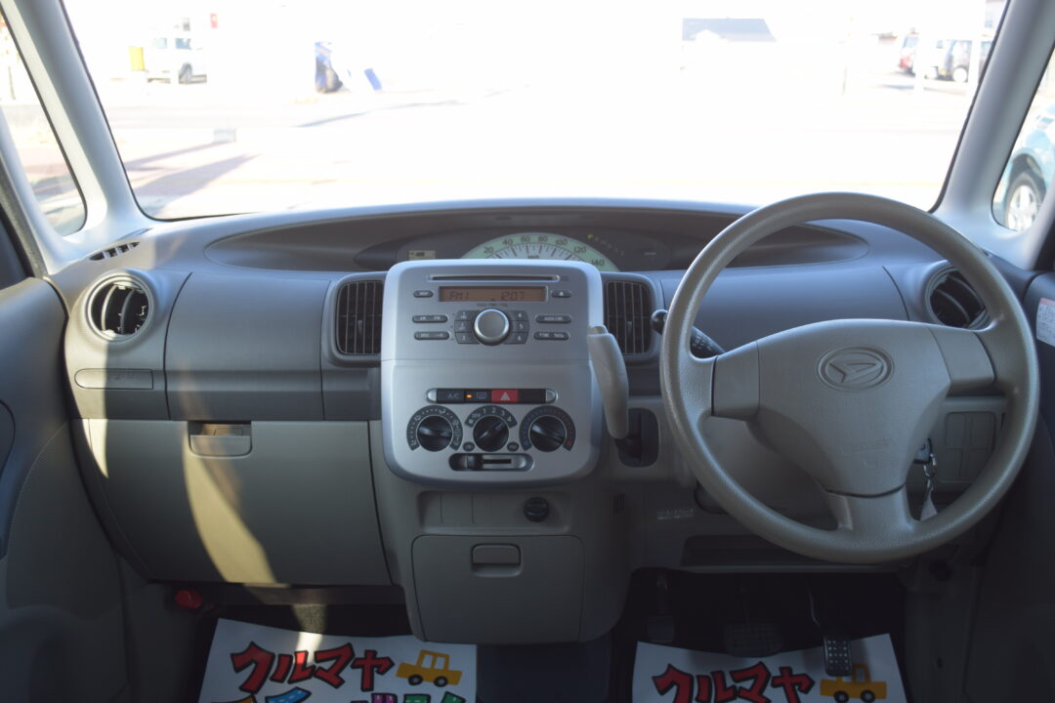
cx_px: 528
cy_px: 352
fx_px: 967
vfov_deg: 40.0
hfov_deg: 57.2
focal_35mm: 33
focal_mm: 22
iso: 220
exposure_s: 1/125
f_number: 4
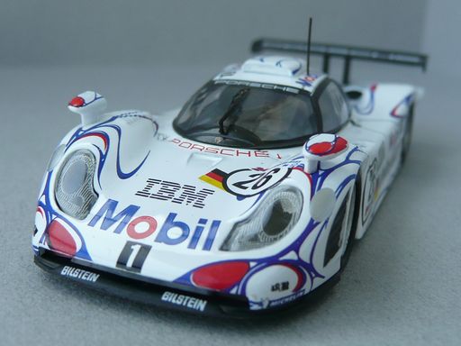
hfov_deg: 39.7
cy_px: 173
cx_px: 230
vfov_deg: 30.3
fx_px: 639
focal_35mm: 48
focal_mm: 5.2
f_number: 3.5
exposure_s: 1/160
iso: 100
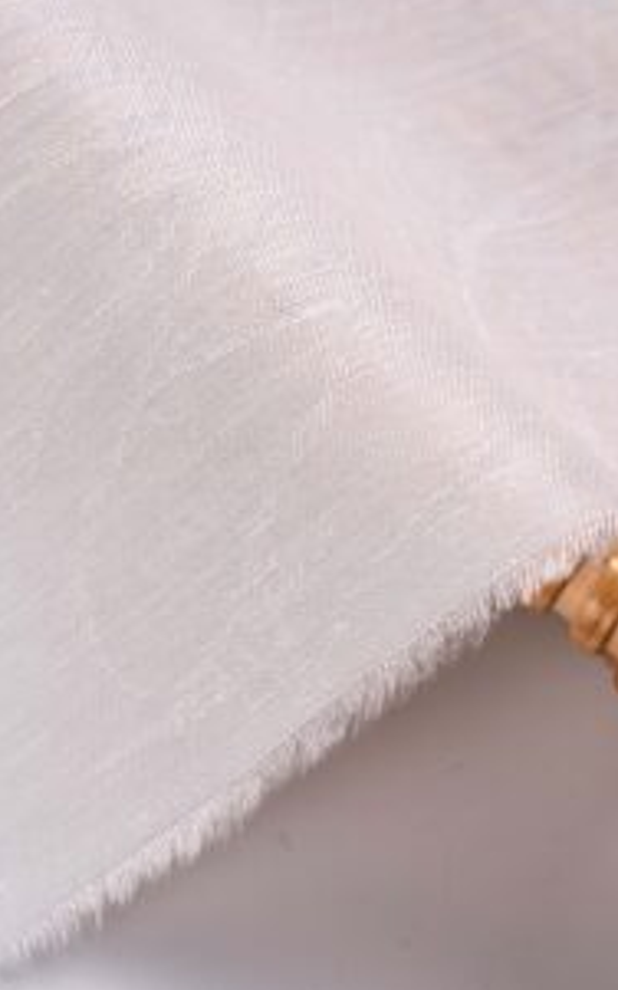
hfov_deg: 10.3
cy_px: 452
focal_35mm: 127
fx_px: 3424
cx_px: 102
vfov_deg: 16.4
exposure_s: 1/125
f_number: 16
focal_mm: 75
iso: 100
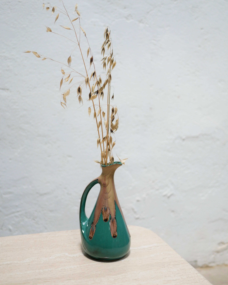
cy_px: 137
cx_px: 115
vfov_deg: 43.8
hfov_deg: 35.7
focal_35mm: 42
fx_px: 354
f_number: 1.7
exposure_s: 1/60
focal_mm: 20
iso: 200
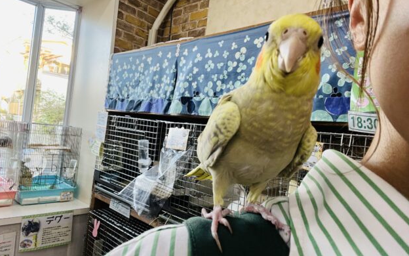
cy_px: 131
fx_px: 279
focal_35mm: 25
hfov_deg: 72.5
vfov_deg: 49.3
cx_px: 202
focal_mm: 2.71
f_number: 2.2
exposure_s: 1/50
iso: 100
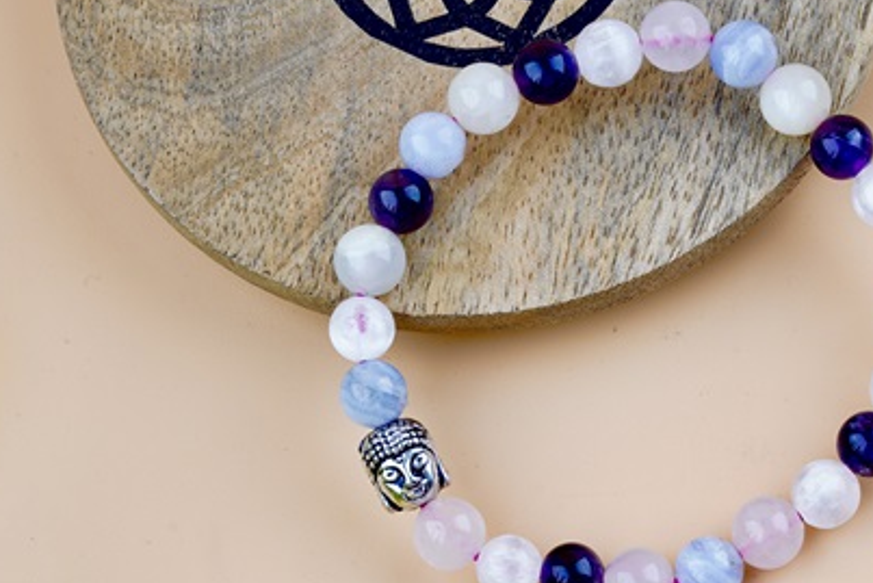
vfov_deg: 9.5
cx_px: 604
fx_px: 3517
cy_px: 365
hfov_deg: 14.1
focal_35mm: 145
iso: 100
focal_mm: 90
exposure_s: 1/160
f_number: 13
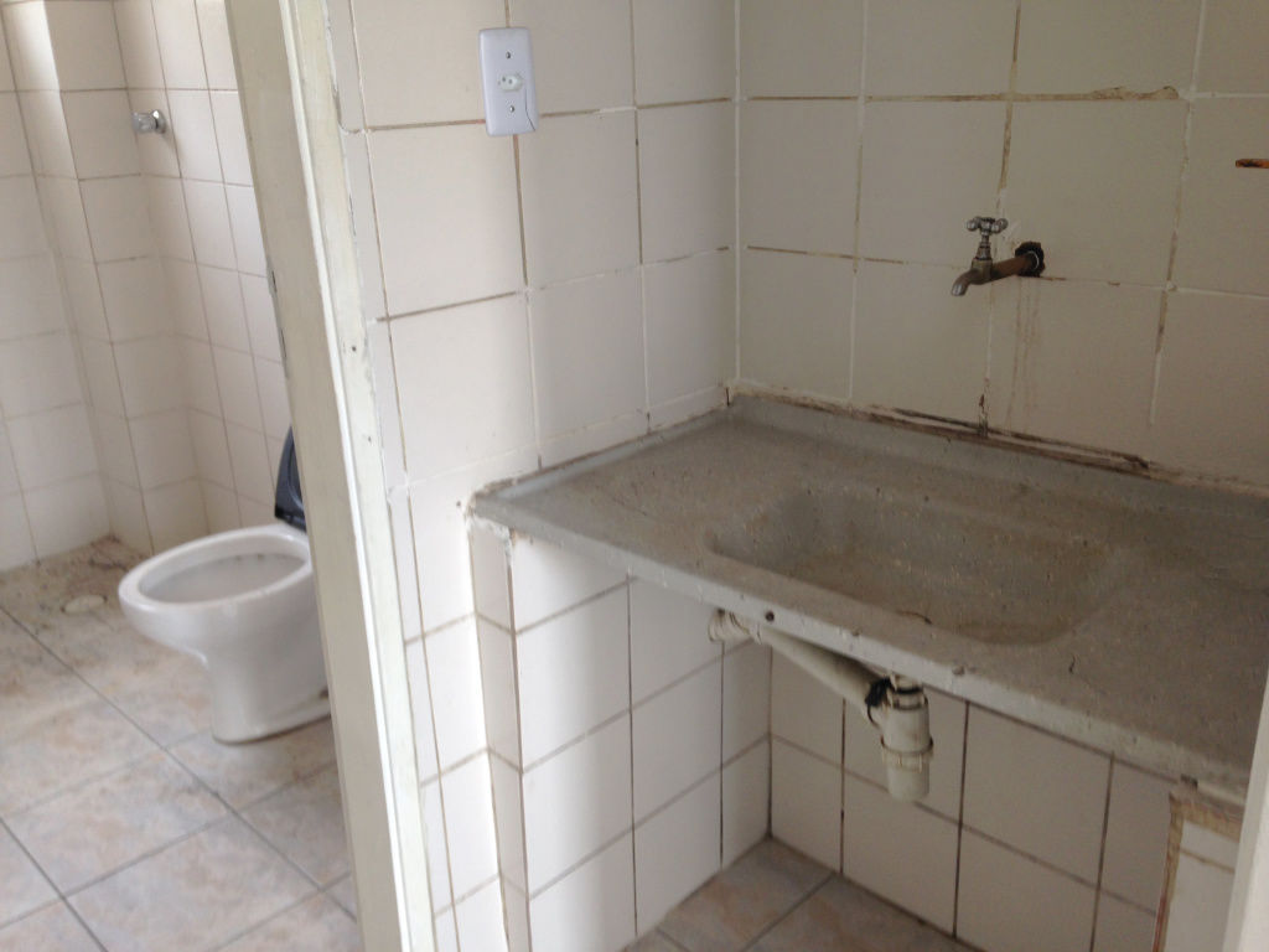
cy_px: 476
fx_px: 1210
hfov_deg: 55.4
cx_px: 634
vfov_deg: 42.9
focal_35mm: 33
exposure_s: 1/24
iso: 50
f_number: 2.4
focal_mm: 4.12
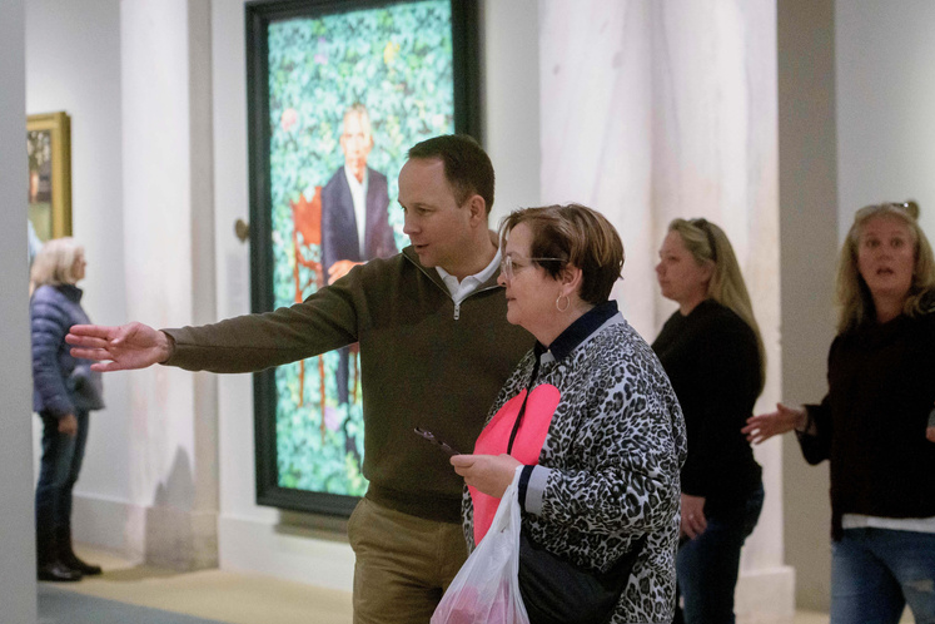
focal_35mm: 96
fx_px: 2493
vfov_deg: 14.2
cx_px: 488
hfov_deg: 21.2
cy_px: 278
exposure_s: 1/200
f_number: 2.8
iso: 4000
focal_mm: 70
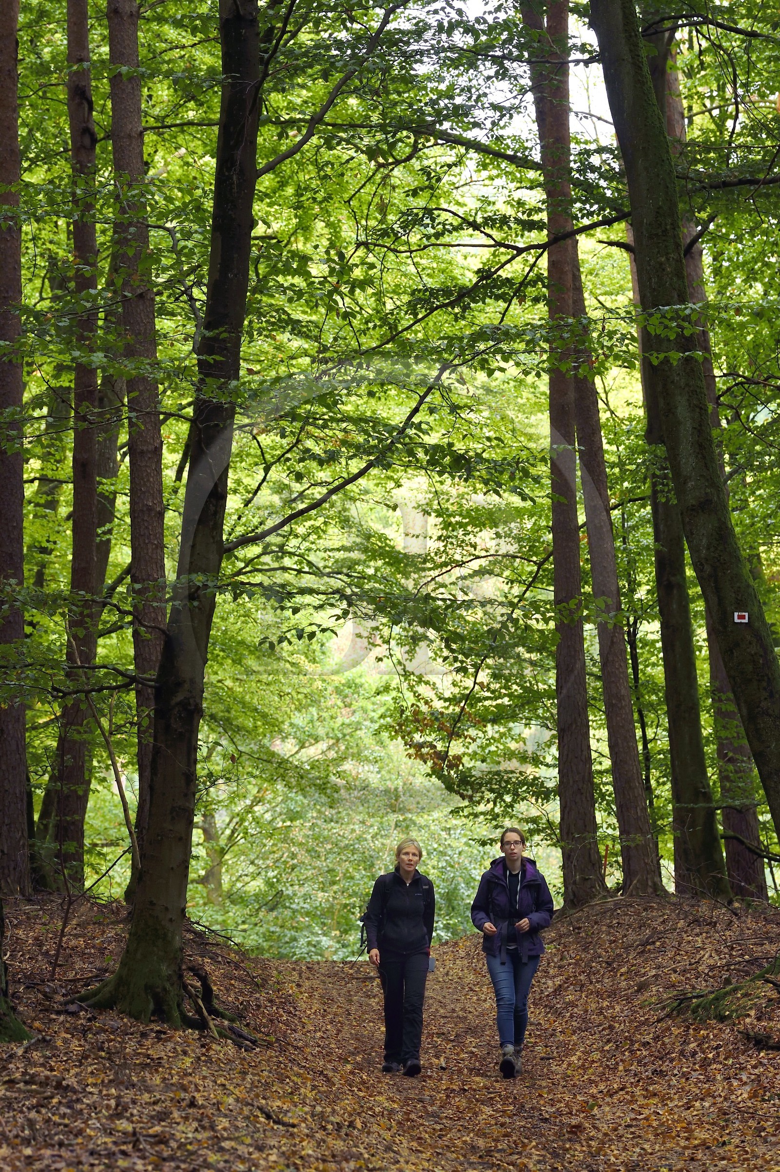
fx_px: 6505
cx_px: 390
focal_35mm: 200
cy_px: 586
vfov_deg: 10.3
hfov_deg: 6.9
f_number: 9
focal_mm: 200
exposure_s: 1/160
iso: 1600
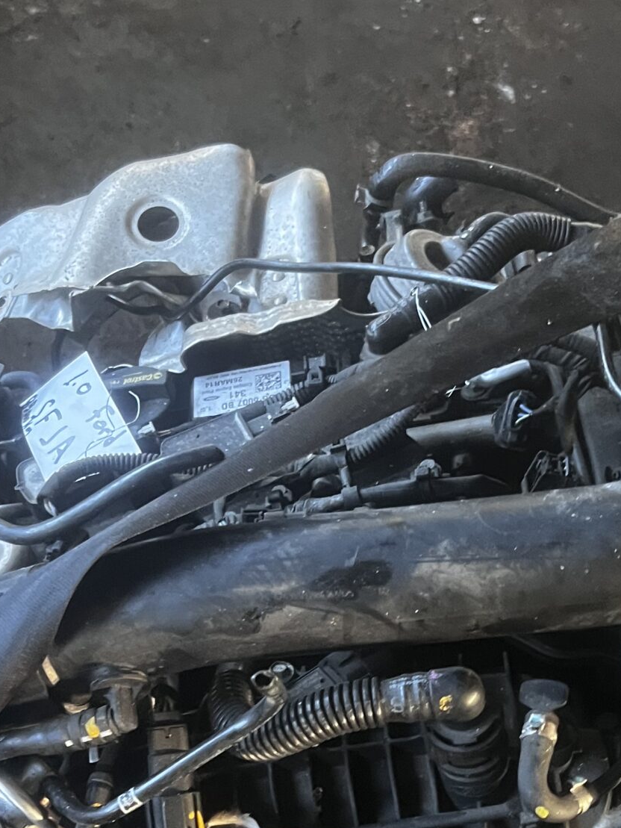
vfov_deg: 31.9
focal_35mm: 60
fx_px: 1435
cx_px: 386
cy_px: 548
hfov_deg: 24.4
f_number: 1.5
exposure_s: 1/55
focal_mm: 5.7
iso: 500
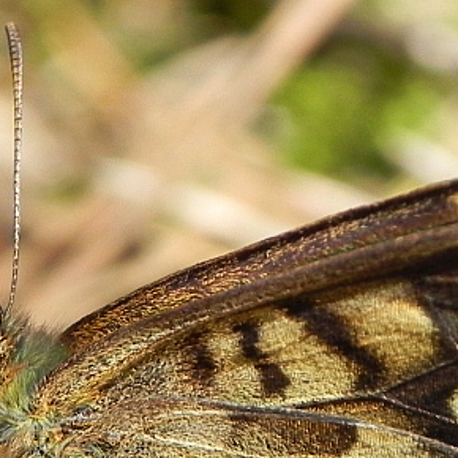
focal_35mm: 265
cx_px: 133
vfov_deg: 6.6
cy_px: 485
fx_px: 3967
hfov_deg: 6.6
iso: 160
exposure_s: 1/580
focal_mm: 15.1
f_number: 4.5
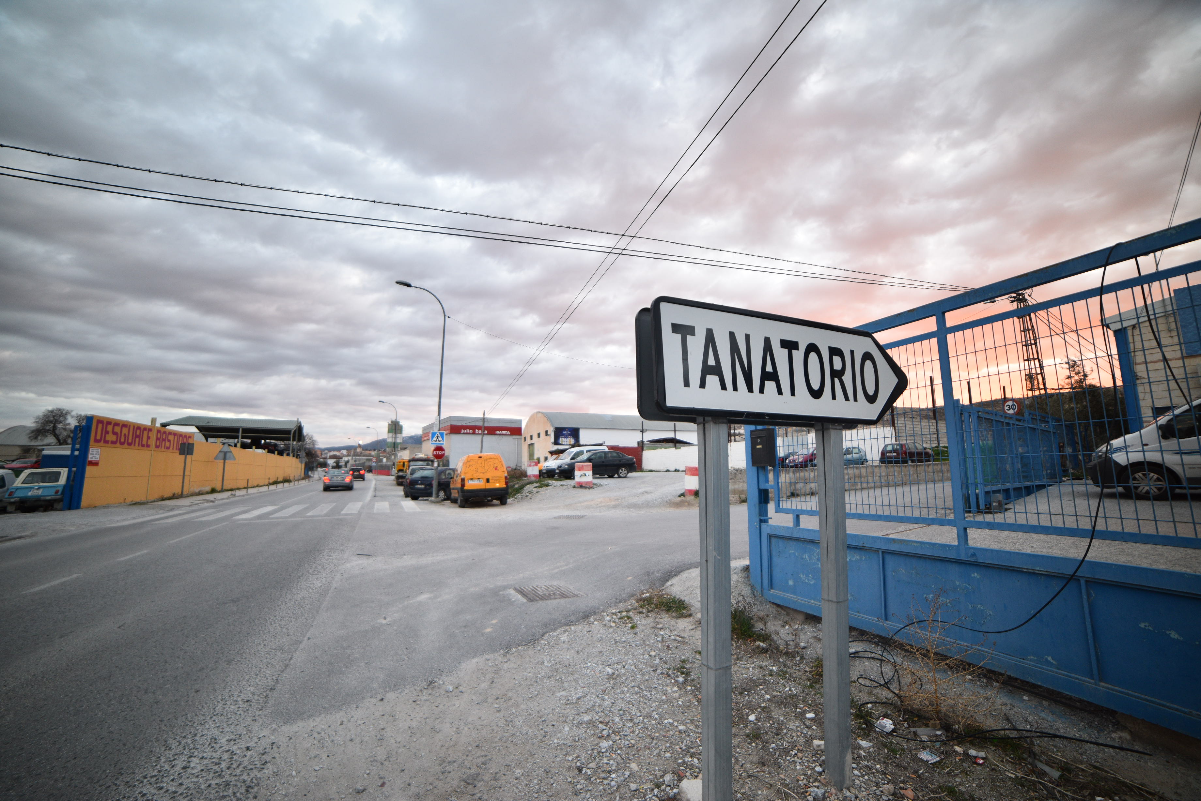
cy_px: 400
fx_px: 467
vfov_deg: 81.2
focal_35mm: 14
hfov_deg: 104.2
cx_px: 600
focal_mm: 14
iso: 640
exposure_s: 1/125
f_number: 2.8
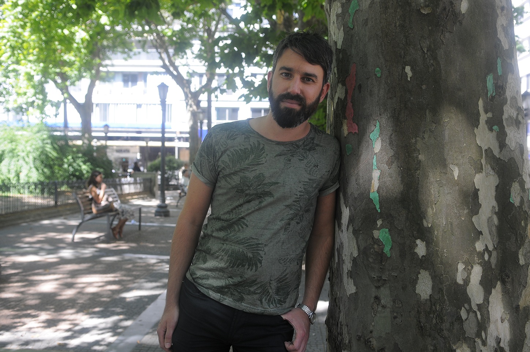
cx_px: 265
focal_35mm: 36
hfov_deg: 53.2
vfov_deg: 36.8
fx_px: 529
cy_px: 176
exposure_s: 1/250
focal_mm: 24
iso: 250
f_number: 3.5
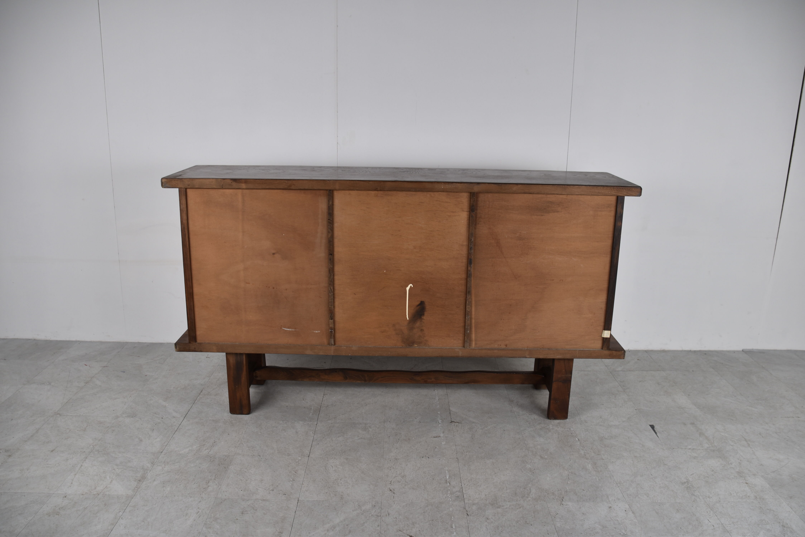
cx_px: 402
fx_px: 604
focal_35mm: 27
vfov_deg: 48.0
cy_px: 268
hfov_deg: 67.4
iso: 100
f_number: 3.5
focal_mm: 18
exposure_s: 1/40
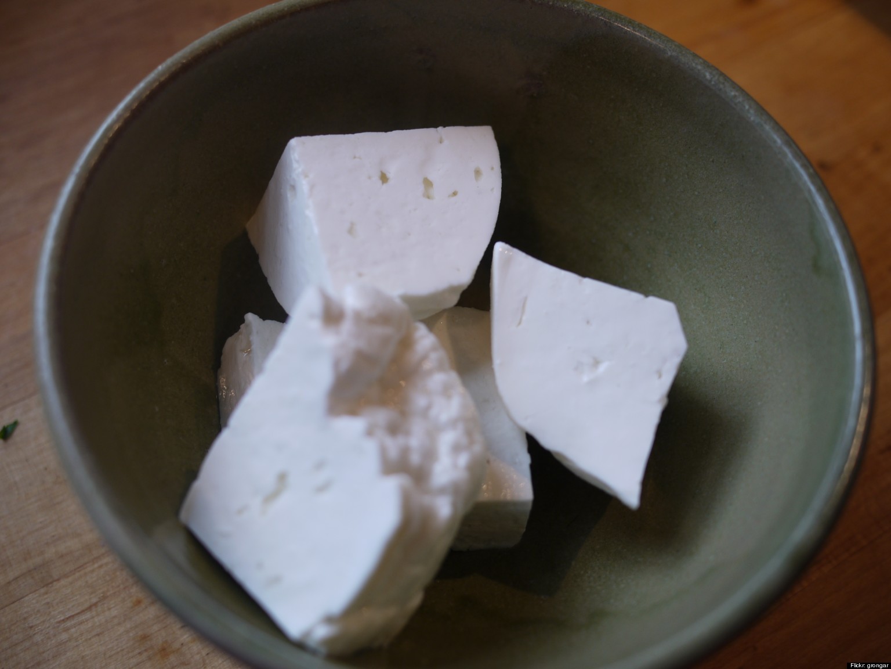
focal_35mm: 40
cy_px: 334
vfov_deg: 36.0
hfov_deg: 46.8
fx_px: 1030
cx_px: 446
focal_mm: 20
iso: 100
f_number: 2.2
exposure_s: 1/100
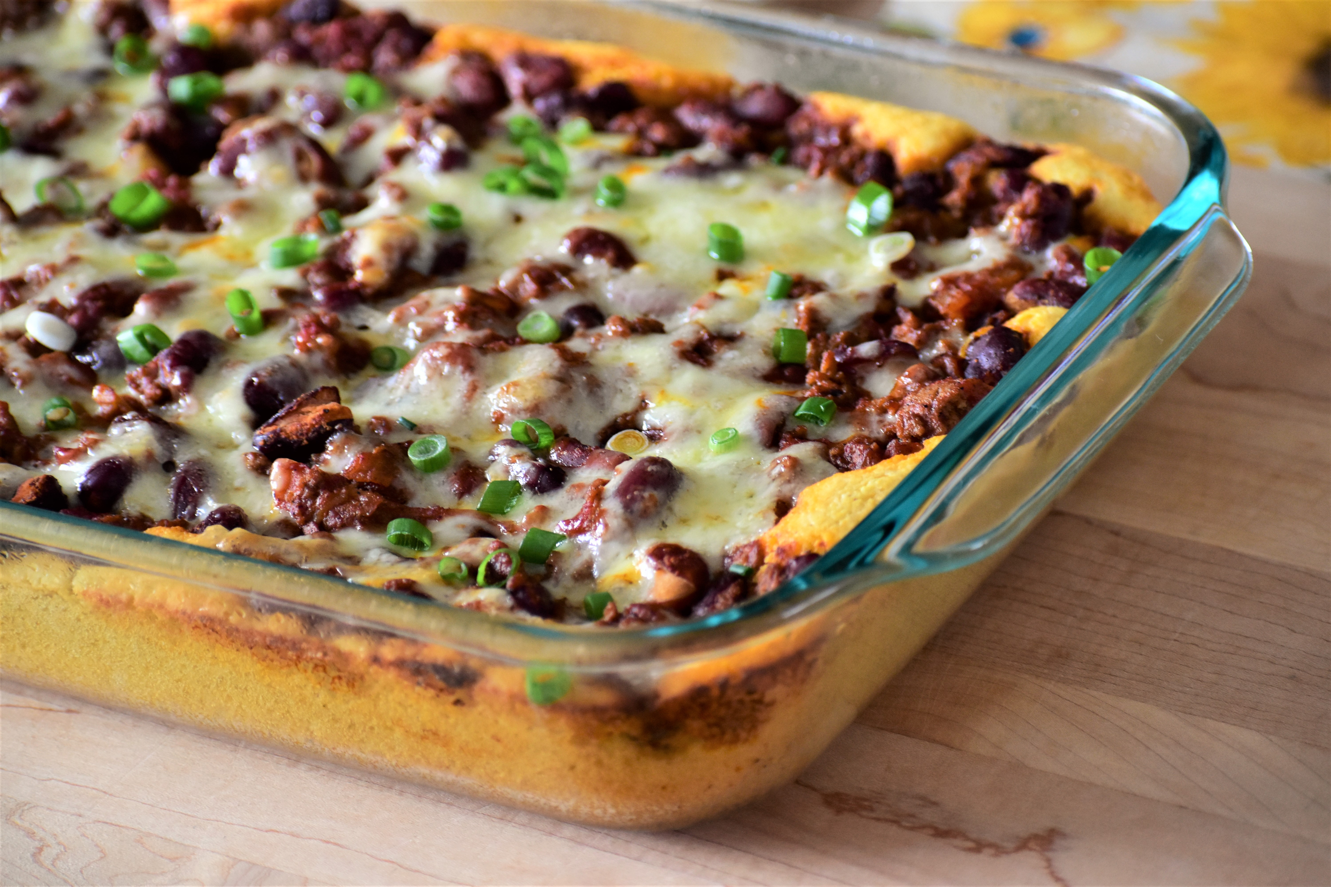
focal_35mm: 165
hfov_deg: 12.5
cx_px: 666
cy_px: 444
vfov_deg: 8.3
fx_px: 6100
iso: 1250
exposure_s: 1/125
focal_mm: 110
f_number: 4.8
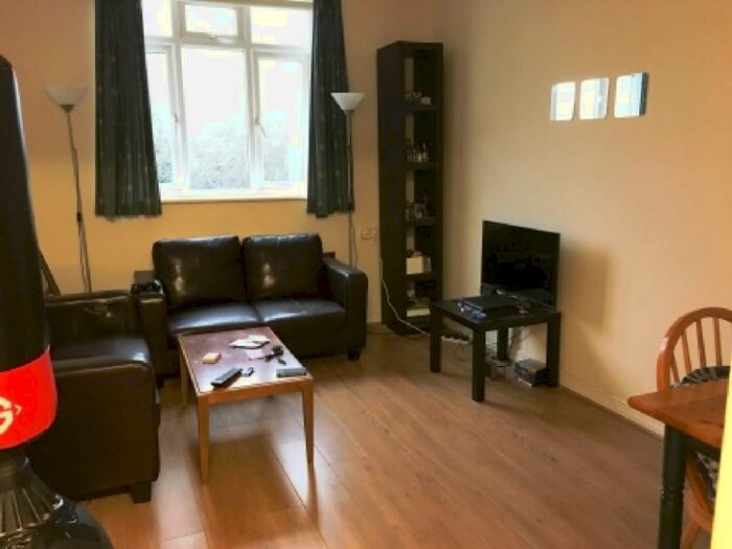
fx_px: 613
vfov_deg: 48.2
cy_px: 274
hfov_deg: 61.7
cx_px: 366
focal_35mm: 29
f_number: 2.2
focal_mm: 4.15
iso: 250
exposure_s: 1/17
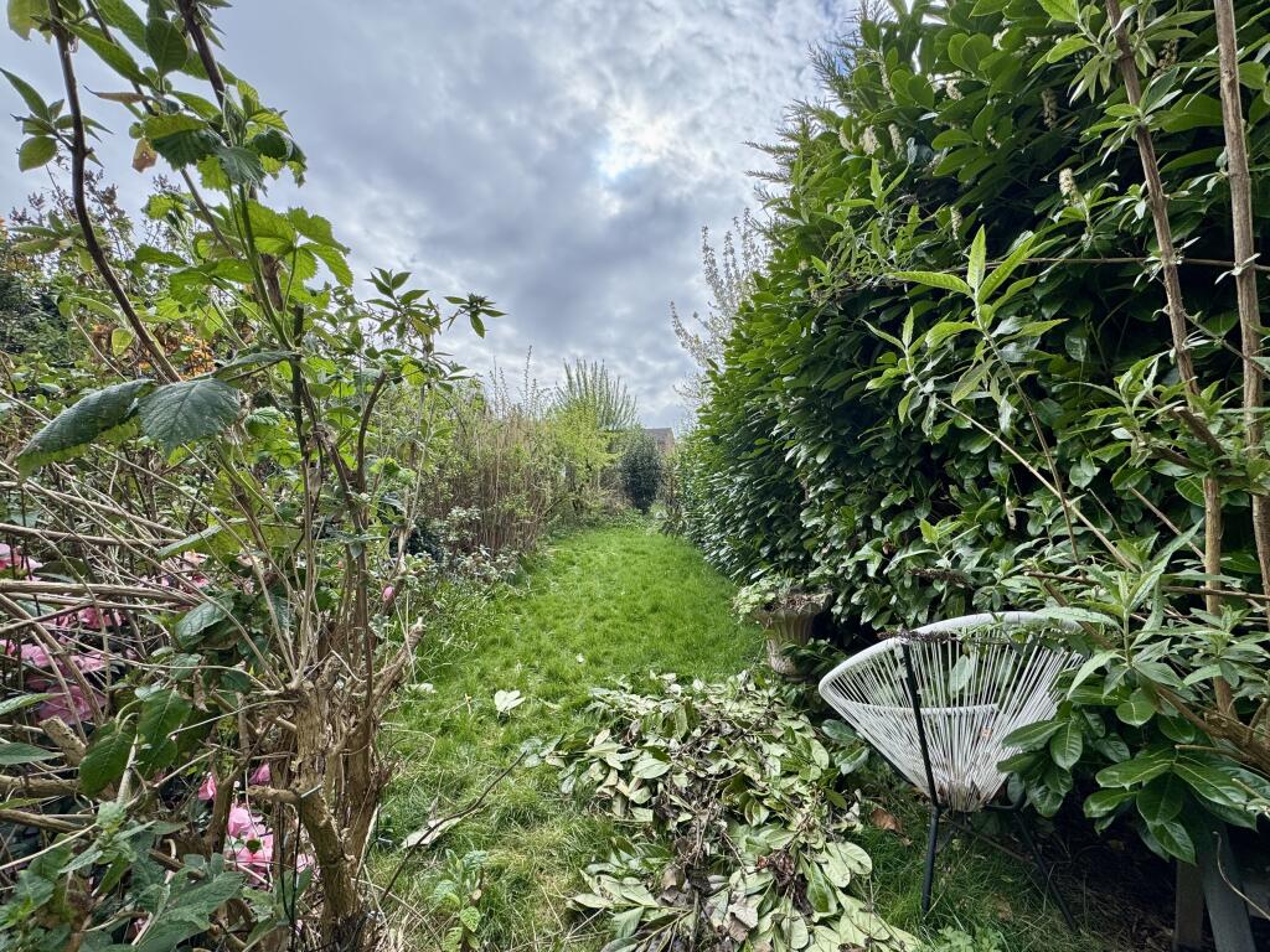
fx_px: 514
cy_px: 476
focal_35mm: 14
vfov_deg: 85.7
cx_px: 635
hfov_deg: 102.1
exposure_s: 1/1126
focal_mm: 2.22
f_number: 2.2
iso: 50
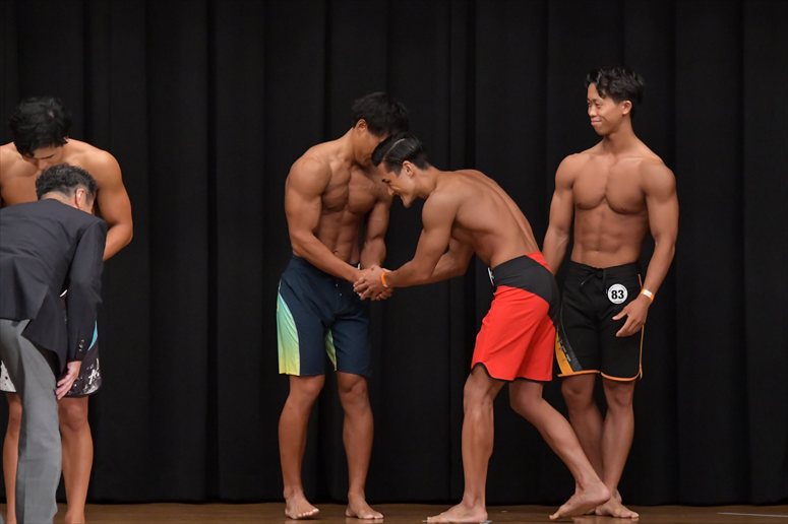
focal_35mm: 255
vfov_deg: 5.4
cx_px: 394
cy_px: 262
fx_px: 5579
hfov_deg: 8.1
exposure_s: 1/400
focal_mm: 170
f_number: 5.6
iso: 6400
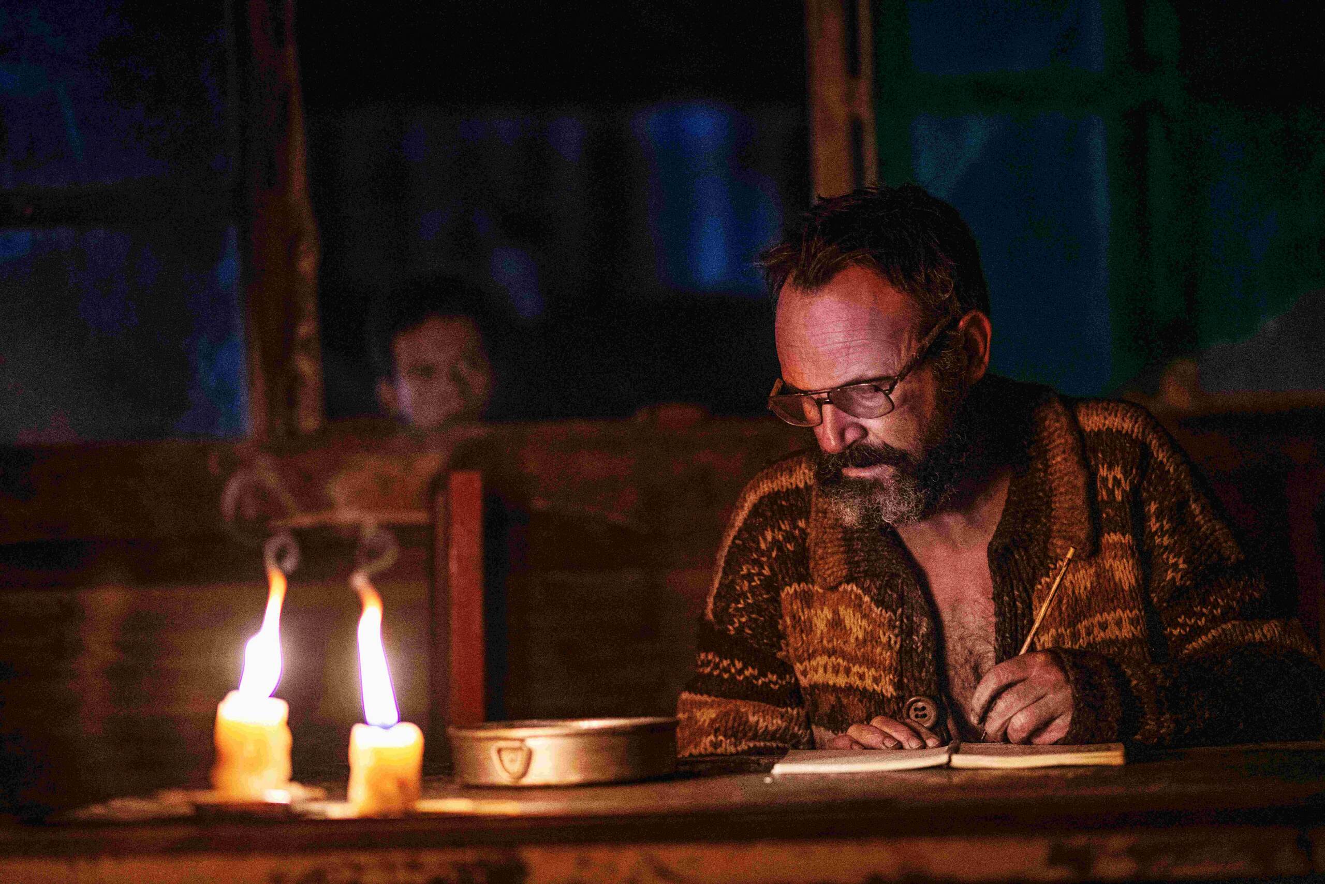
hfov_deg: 23.9
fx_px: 3129
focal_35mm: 85
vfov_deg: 16.1
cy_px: 442
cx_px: 662
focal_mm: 85
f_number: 2
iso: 4000
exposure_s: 1/100
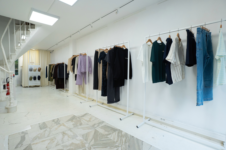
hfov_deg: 95.0
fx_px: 104
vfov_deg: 72.1
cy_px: 75
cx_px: 113
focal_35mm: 16
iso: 800
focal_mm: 11
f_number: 5
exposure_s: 1/100
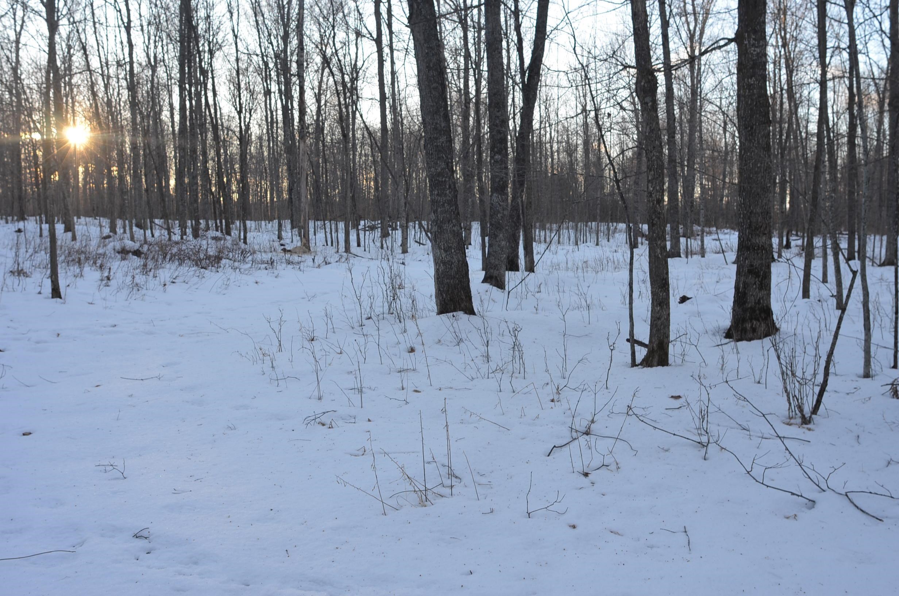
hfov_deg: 62.0
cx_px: 450
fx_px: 748
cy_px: 298
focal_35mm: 30
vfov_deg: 43.4
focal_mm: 20
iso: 200
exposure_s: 1/125
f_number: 5.6
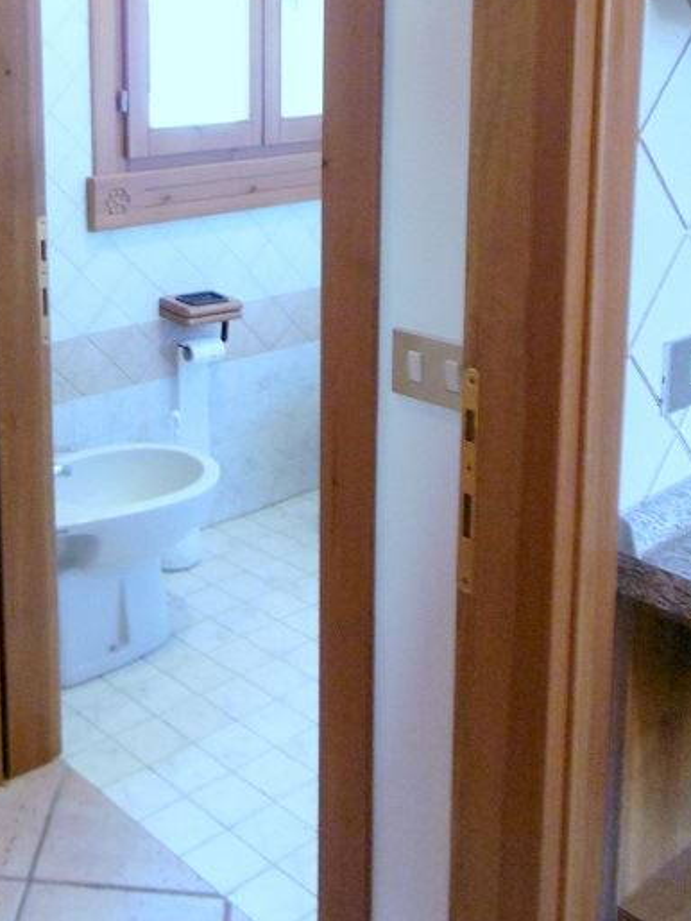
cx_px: 149
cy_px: 202
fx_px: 1145
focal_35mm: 43
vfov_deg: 42.2
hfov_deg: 32.7
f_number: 3.1
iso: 400
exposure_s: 1/15
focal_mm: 4.3
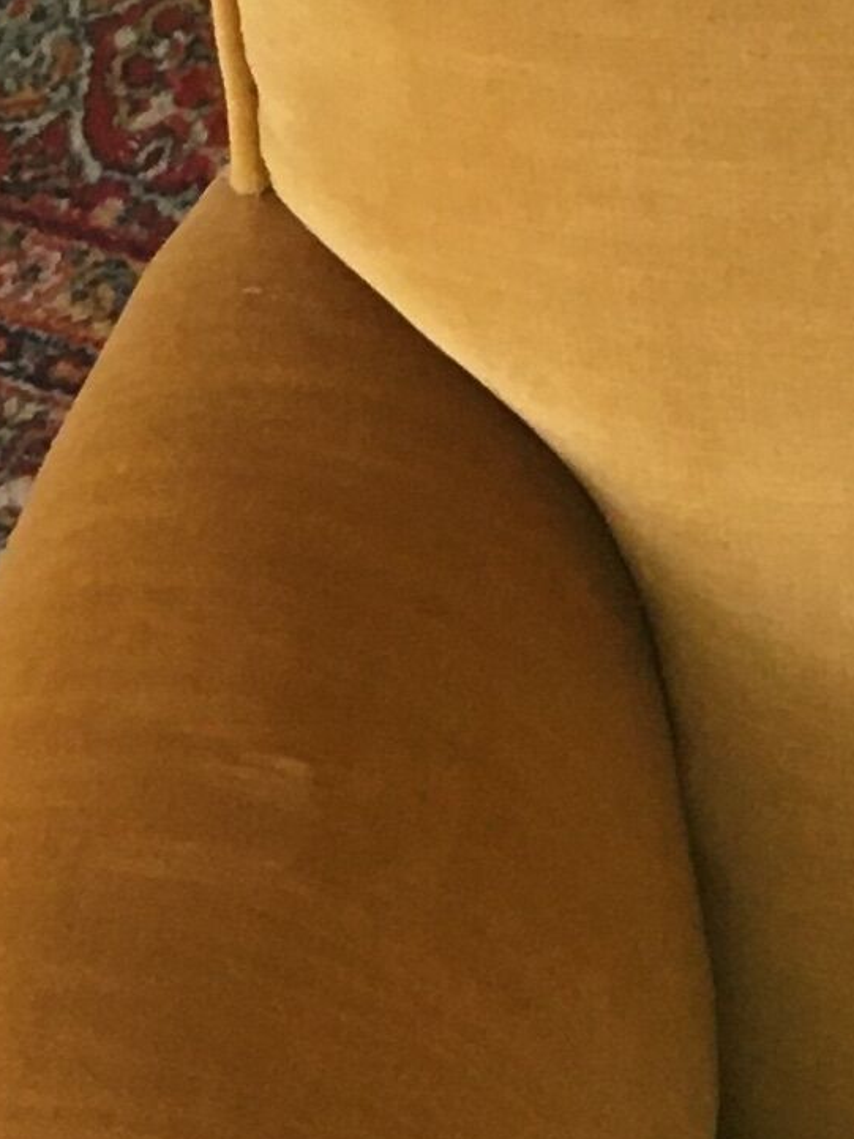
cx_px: 1560
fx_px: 5332
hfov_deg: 8.8
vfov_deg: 12.0
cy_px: 1185
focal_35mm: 162
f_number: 2.2
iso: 125
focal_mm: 4.15
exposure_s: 1/33
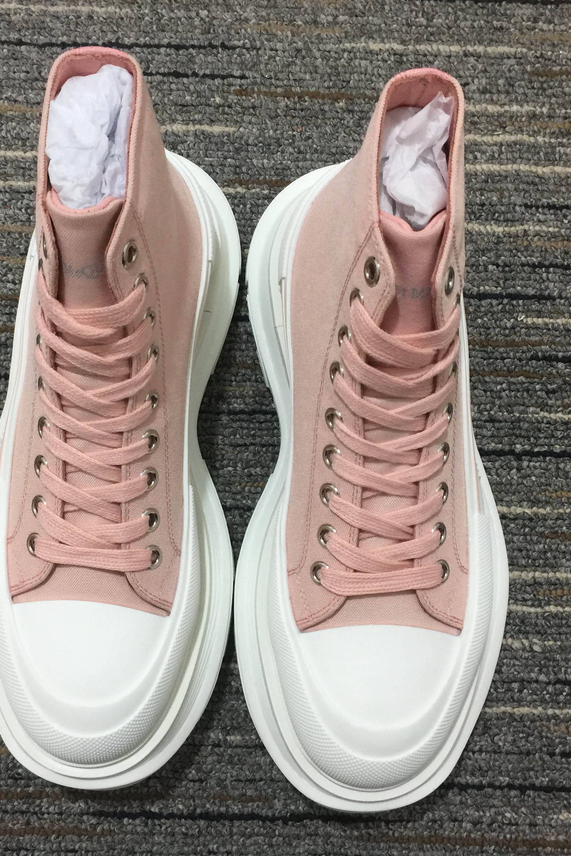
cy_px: 420
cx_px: 234
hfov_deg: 32.6
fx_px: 975
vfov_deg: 47.4
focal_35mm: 41
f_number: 2.2
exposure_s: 1/33
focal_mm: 4.15
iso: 80
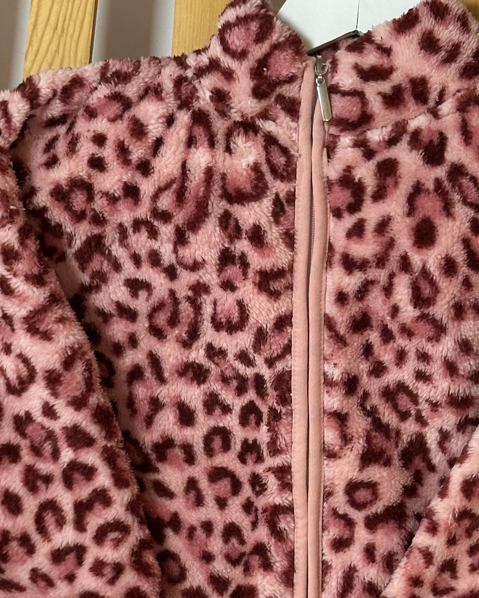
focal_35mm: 94
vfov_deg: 20.3
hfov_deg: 16.3
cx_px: 297
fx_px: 1666
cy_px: 378
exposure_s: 1/60
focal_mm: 6.86
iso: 200
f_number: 1.78
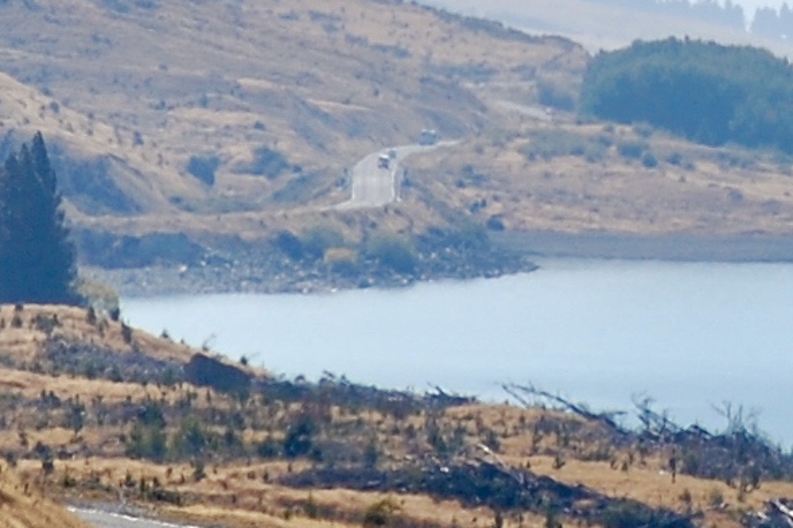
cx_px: 688
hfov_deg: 2.0
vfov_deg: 1.3
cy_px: -105
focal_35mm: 1034
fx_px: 22753
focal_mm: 135
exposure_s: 1/500
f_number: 11
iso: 200
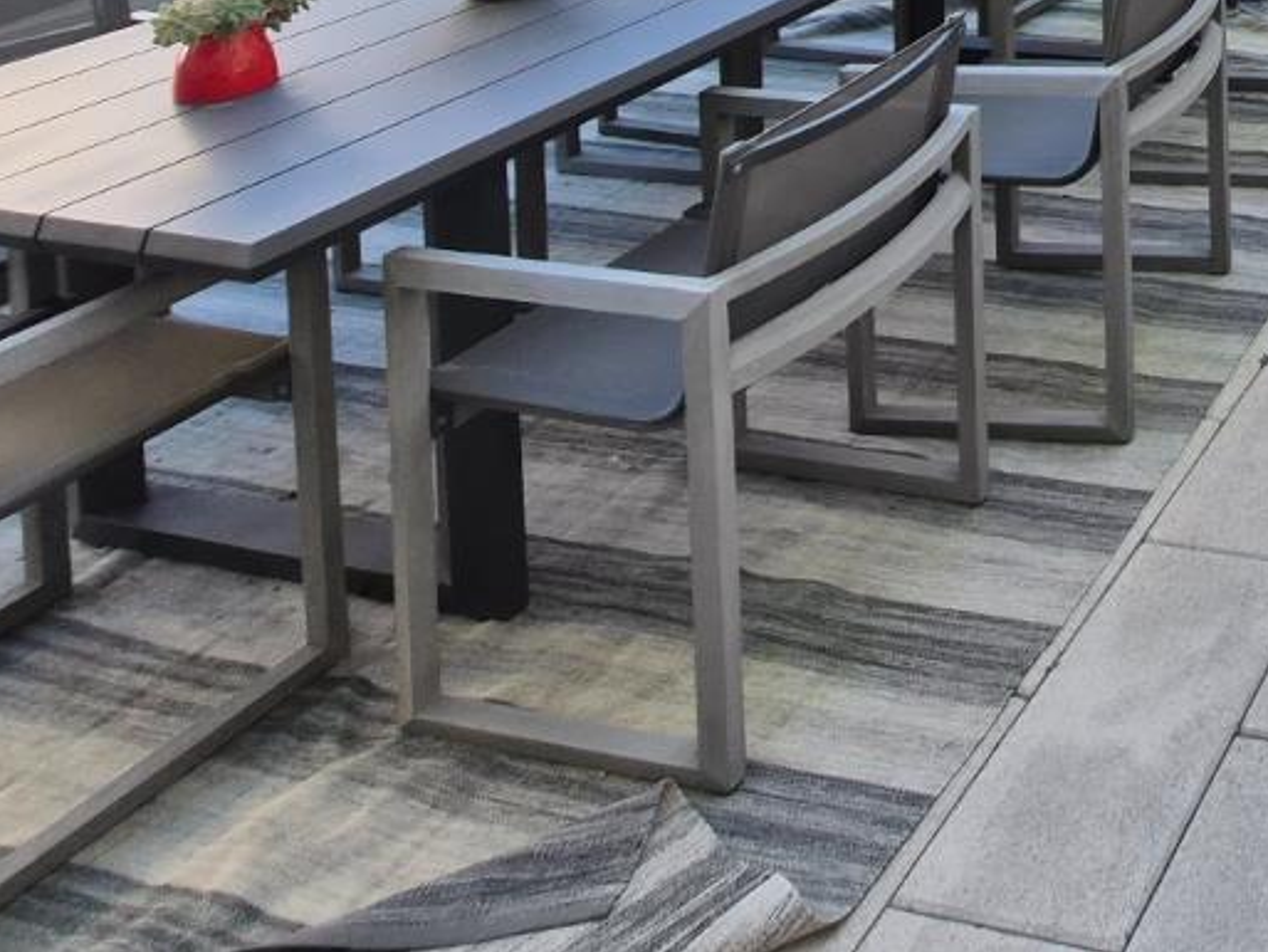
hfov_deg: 36.6
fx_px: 1392
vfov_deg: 27.5
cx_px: 1552
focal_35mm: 38
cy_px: -436
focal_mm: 1.7
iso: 25
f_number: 2.2
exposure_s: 1/141
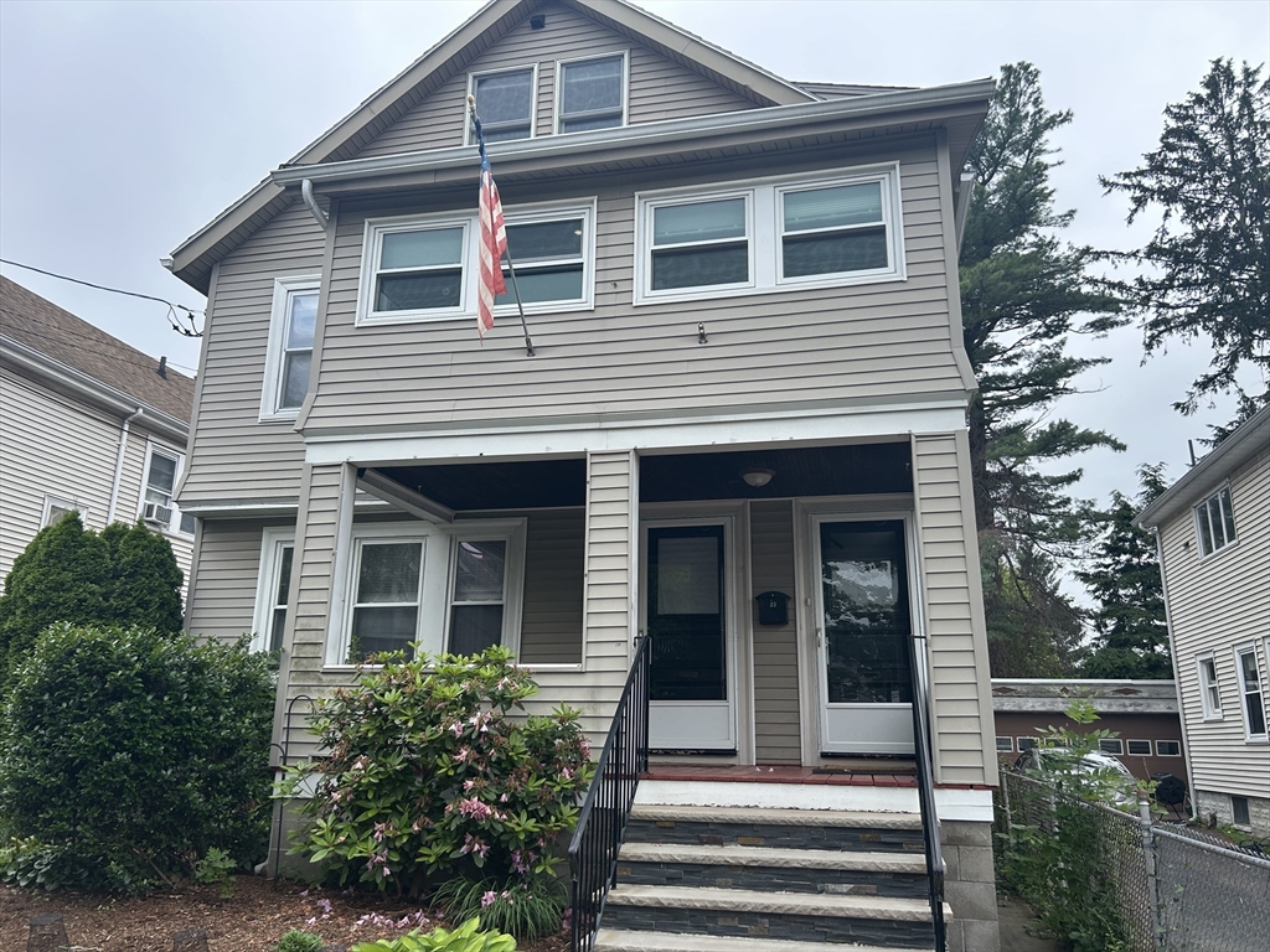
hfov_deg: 67.3
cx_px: 635
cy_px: 476
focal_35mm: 26
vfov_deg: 53.1
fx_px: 954
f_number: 1.5
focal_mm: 5.7
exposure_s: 1/1553
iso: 50
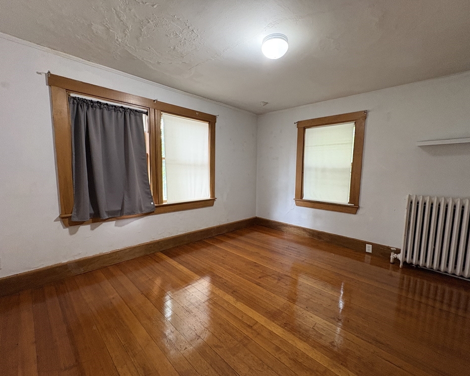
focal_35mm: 15
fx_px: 209
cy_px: 192
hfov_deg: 96.8
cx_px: 240
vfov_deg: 84.0
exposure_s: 1/60
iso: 320
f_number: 2.2
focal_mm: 2.22
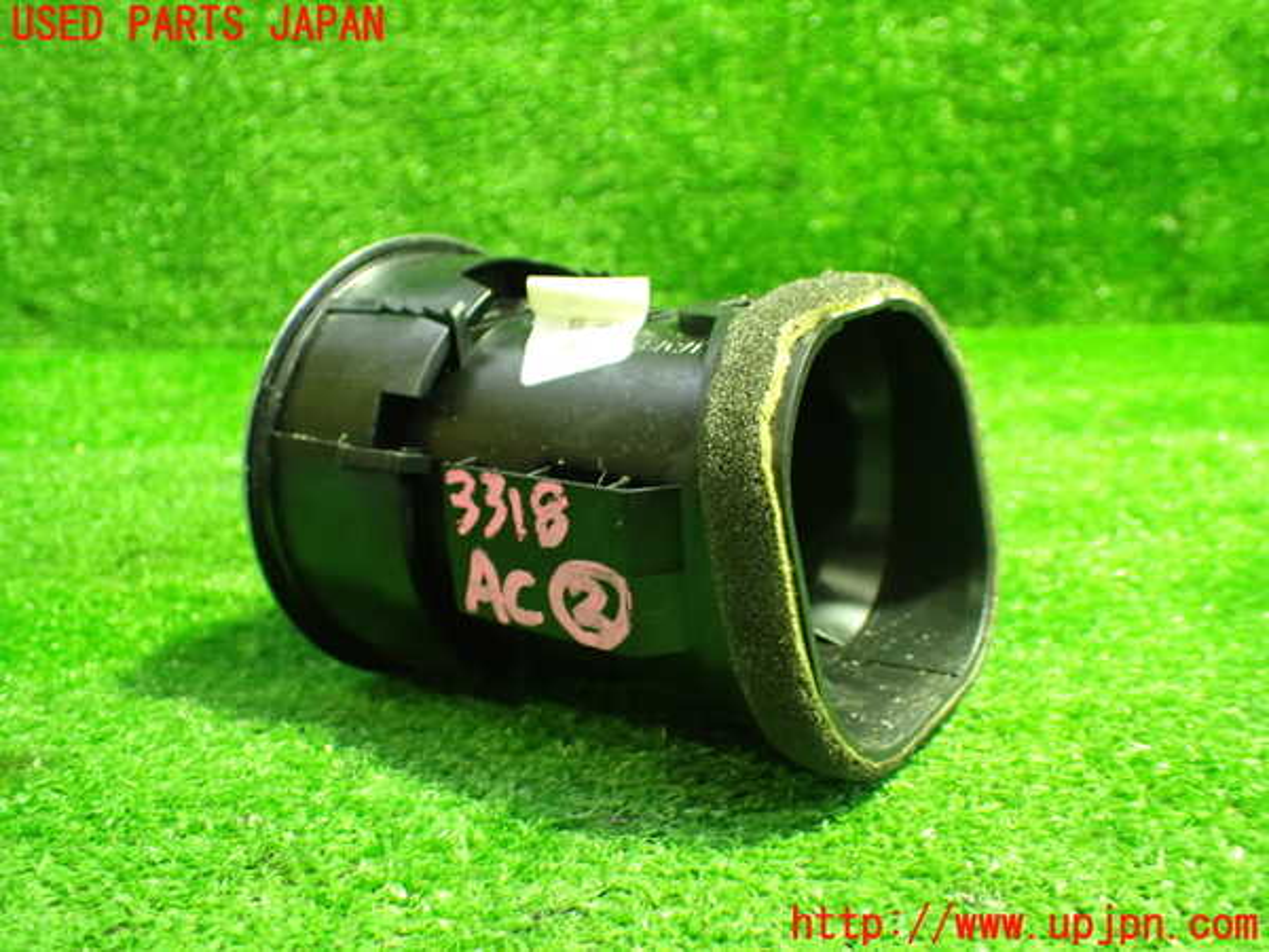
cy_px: 476
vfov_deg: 46.8
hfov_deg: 60.0
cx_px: 634
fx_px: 1100
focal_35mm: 30
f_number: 2.3
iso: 1000
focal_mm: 5.4
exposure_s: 1/30
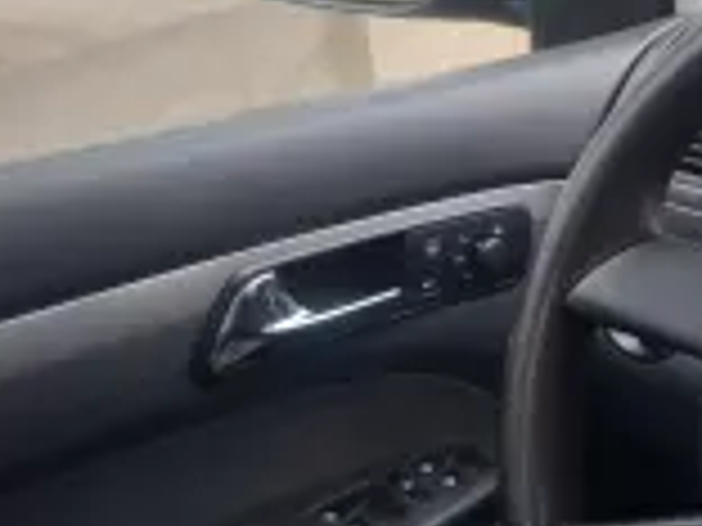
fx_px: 1075
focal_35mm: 53
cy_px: 283
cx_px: 783
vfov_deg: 27.5
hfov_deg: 31.8
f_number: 1.8
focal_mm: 5.54
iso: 1250
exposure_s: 1/14
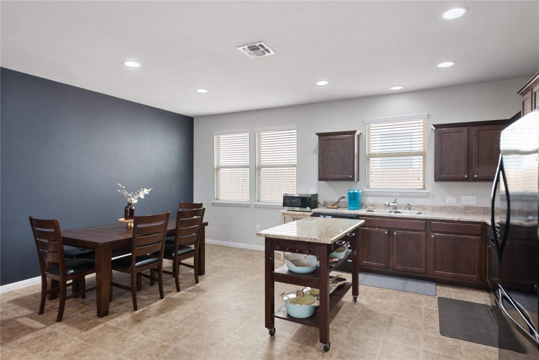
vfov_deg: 61.9
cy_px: 180
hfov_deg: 84.0
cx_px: 270
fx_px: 299
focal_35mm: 20
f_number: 8
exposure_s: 1/3
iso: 400
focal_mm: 20
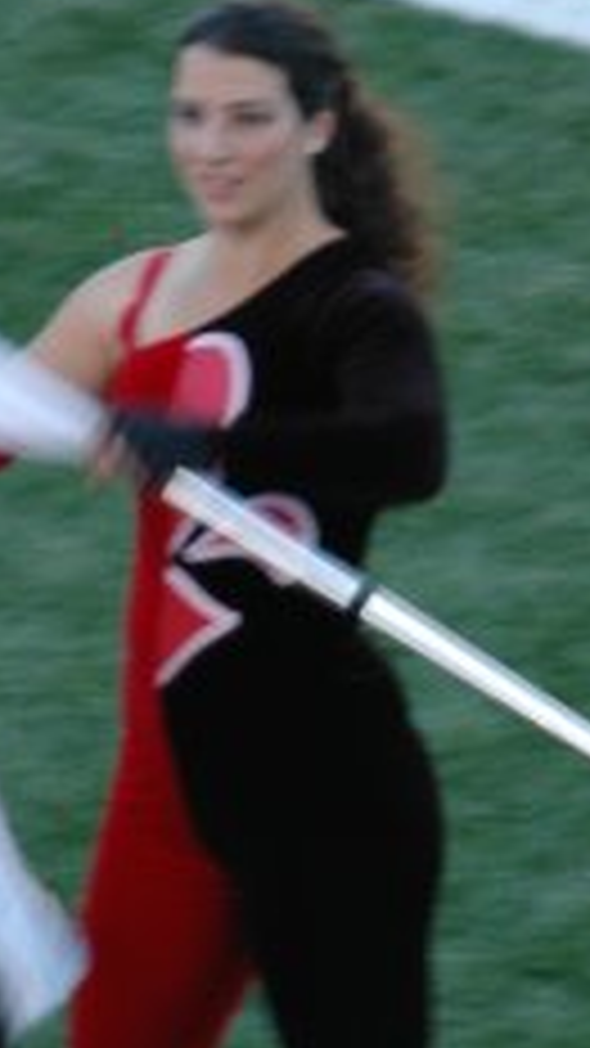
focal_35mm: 1620
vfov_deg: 1.3
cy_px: 567
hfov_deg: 0.7
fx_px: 45072
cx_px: 349
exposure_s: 1/60
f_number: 5.6
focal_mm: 400
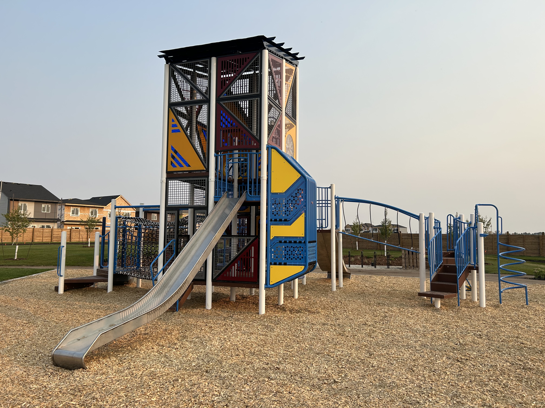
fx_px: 409
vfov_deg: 53.1
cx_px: 272
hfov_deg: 67.3
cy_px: 204
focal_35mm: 26
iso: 50
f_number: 1.5
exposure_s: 1/2123
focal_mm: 5.7
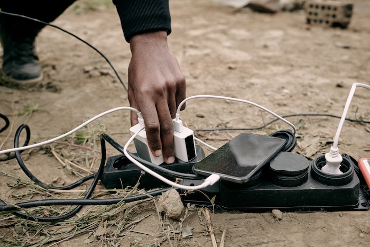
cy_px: 124
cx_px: 185
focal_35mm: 35
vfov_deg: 37.9
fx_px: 360
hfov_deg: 54.4
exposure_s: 1/500
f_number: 5
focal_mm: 35
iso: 320
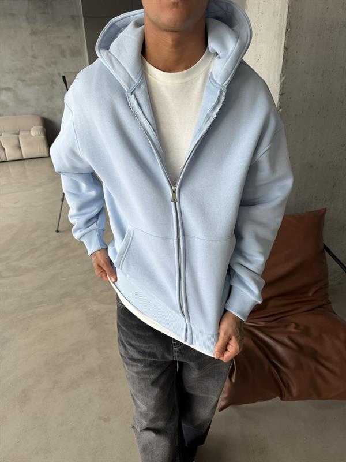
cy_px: 231
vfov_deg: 71.6
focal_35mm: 24
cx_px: 173
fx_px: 320
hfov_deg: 56.8
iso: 125
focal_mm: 6.76
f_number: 1.78
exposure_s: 1/121
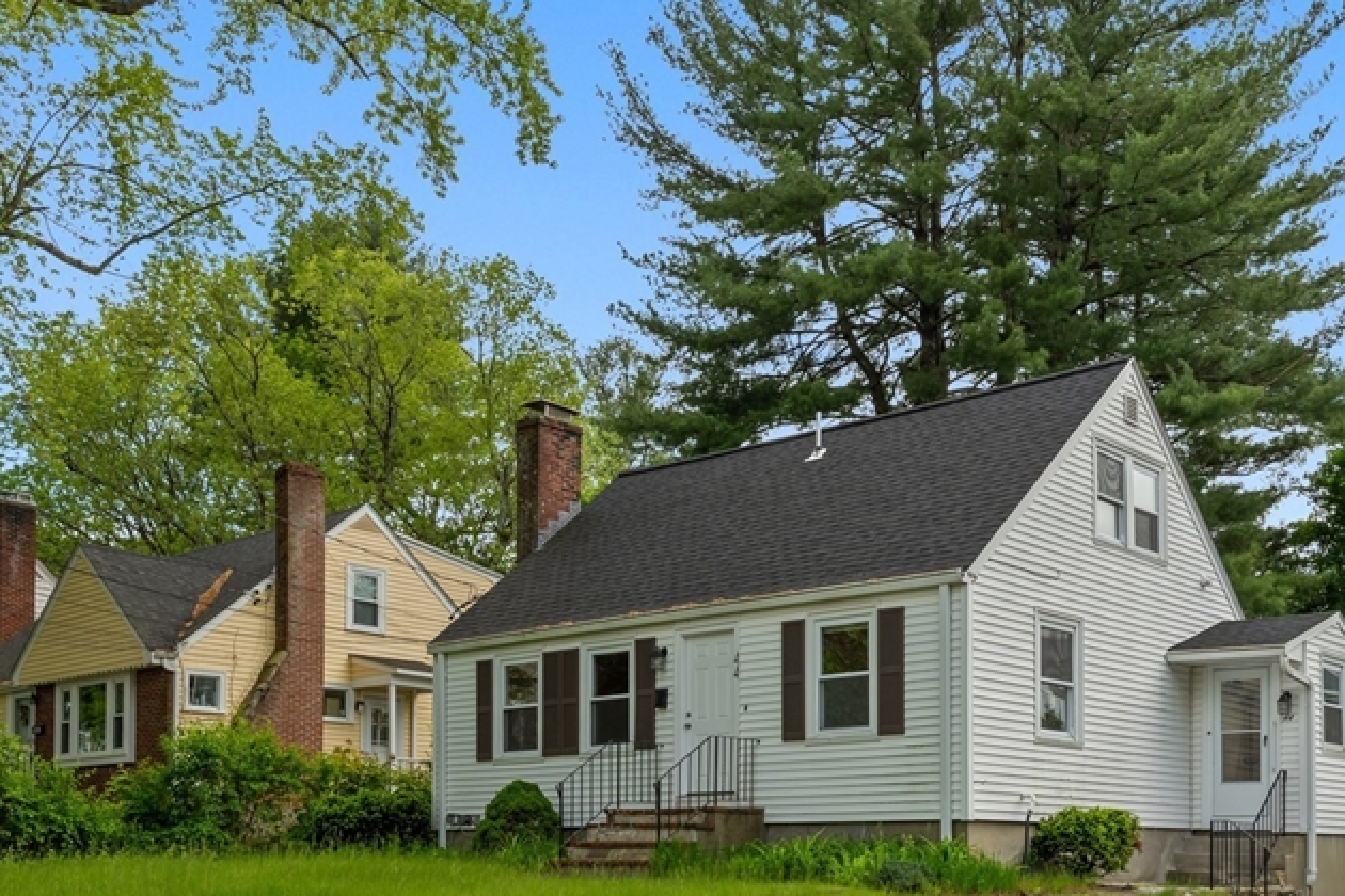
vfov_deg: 33.8
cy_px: 624
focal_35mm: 39
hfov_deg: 49.1
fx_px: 1457
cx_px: 839
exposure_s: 1/50
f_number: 11
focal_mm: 24
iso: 320
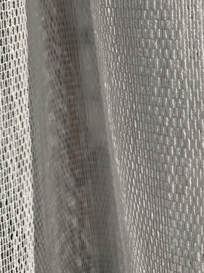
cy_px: 18
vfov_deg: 33.9
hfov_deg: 27.4
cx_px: 133
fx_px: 416
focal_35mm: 53
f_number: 1.8
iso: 25
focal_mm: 4.25
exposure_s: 1/2545
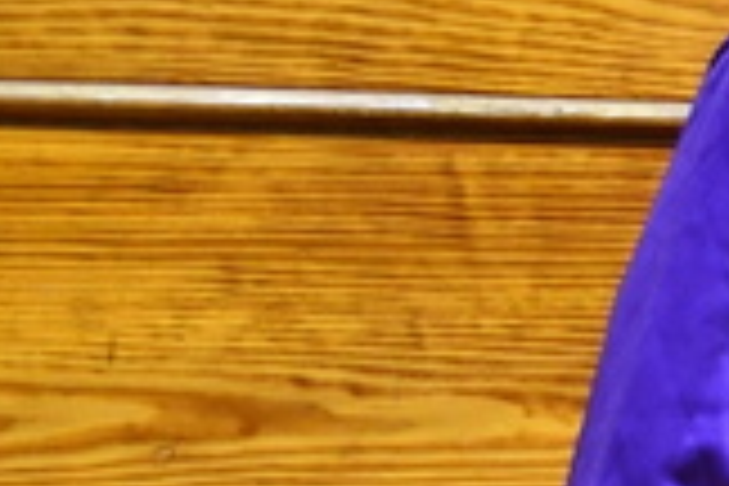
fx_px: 4212
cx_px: 1984
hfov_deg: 8.6
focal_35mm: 208
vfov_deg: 6.5
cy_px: 668
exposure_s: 1/125
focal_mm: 22
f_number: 4
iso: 1100
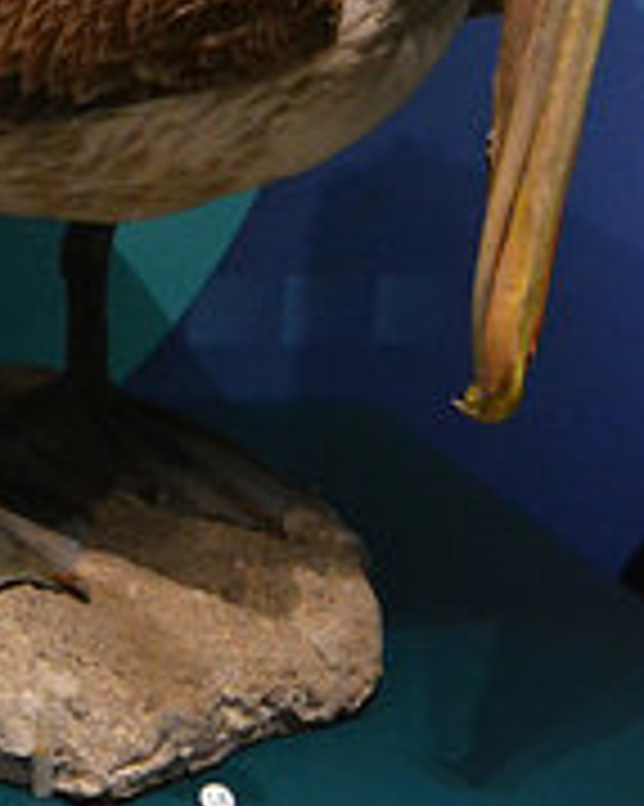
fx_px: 1805
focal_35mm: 76
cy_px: -128
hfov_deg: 18.7
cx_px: -216
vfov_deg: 23.3
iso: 3200
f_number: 5
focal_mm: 15
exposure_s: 1/13
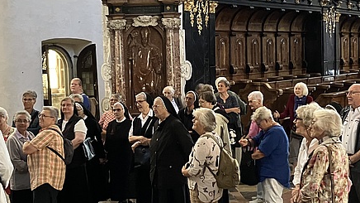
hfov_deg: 33.3
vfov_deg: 19.1
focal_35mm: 63
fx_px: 601
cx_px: 163
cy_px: 113
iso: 250
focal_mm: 3.99
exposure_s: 1/60
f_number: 1.8
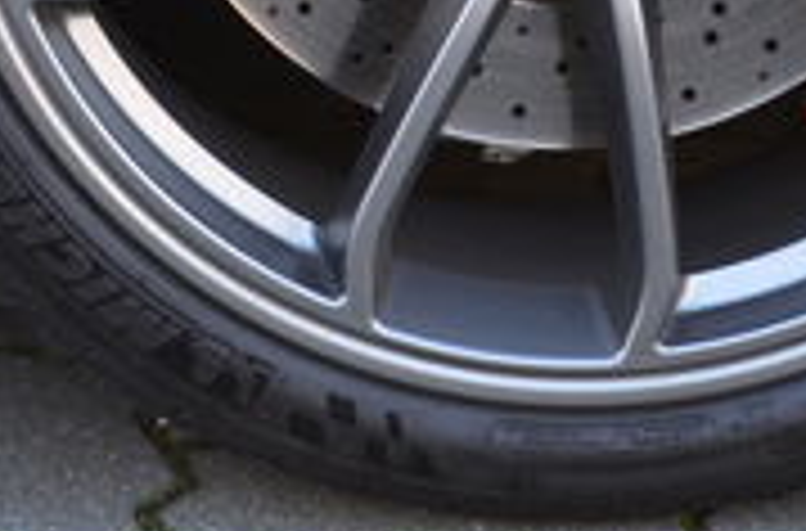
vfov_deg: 6.5
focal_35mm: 206
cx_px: 104
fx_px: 4596
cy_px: -382
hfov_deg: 10.0
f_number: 4.8
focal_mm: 32
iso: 400
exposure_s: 1/80
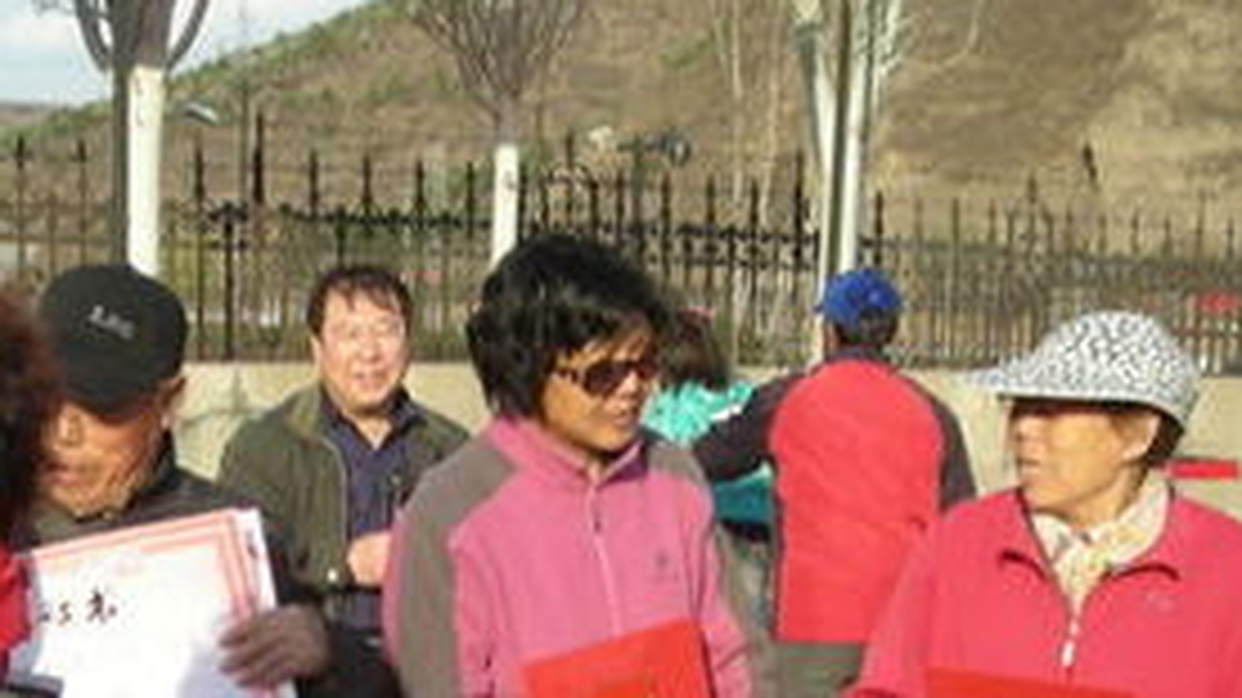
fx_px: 2732
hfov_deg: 25.5
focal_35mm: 83
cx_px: 482
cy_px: 707
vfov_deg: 14.3
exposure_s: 1/432
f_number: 2.8
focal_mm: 5.7
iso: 50
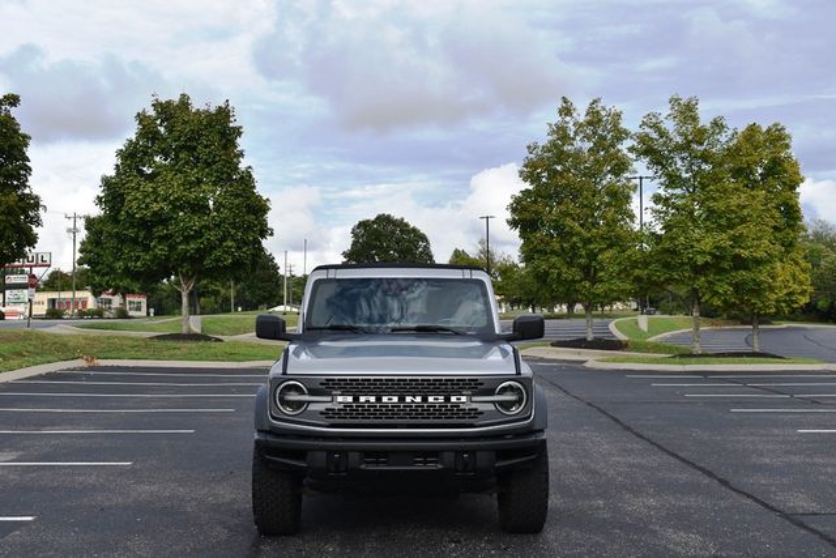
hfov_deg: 43.6
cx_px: 418
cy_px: 279
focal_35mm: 45
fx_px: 1045
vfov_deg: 29.9
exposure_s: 1/250
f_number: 8
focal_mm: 30
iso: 110
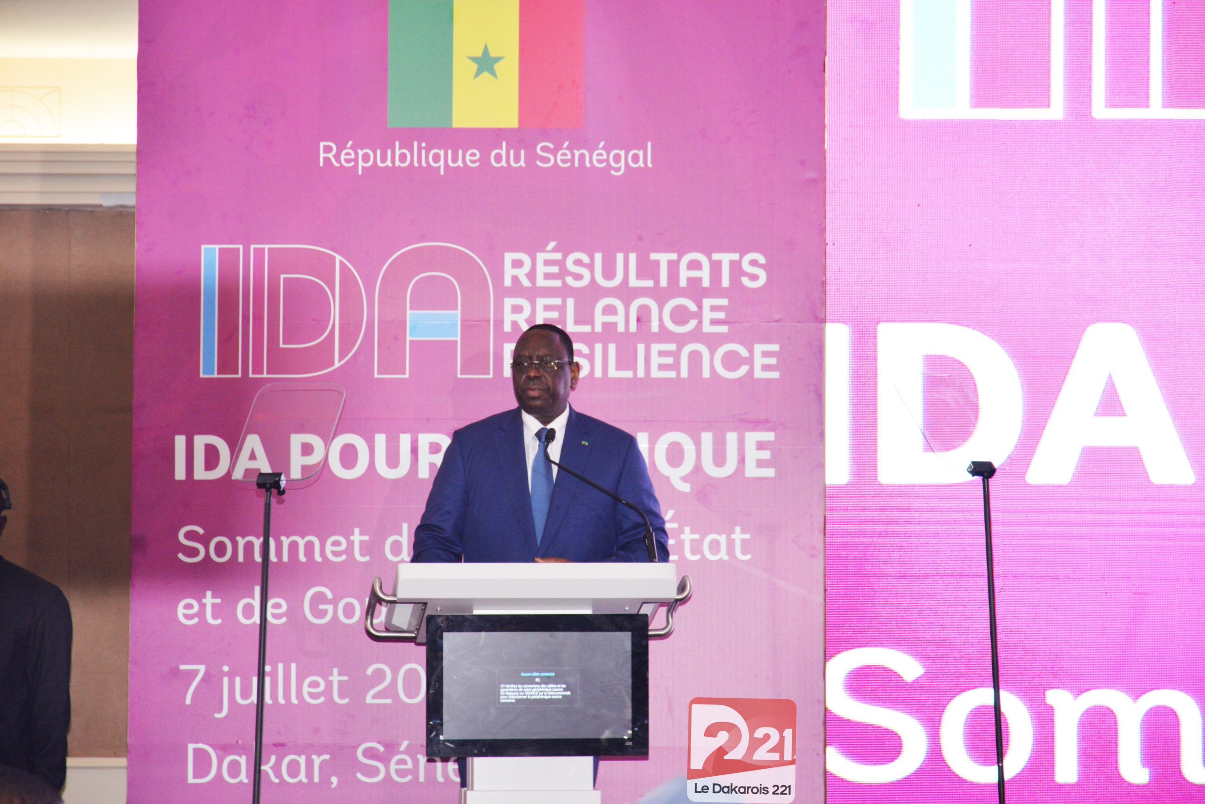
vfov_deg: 11.4
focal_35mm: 120
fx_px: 4018
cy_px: 402
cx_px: 602
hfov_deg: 17.1
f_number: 5.6
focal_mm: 120
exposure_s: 1/125
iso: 1600
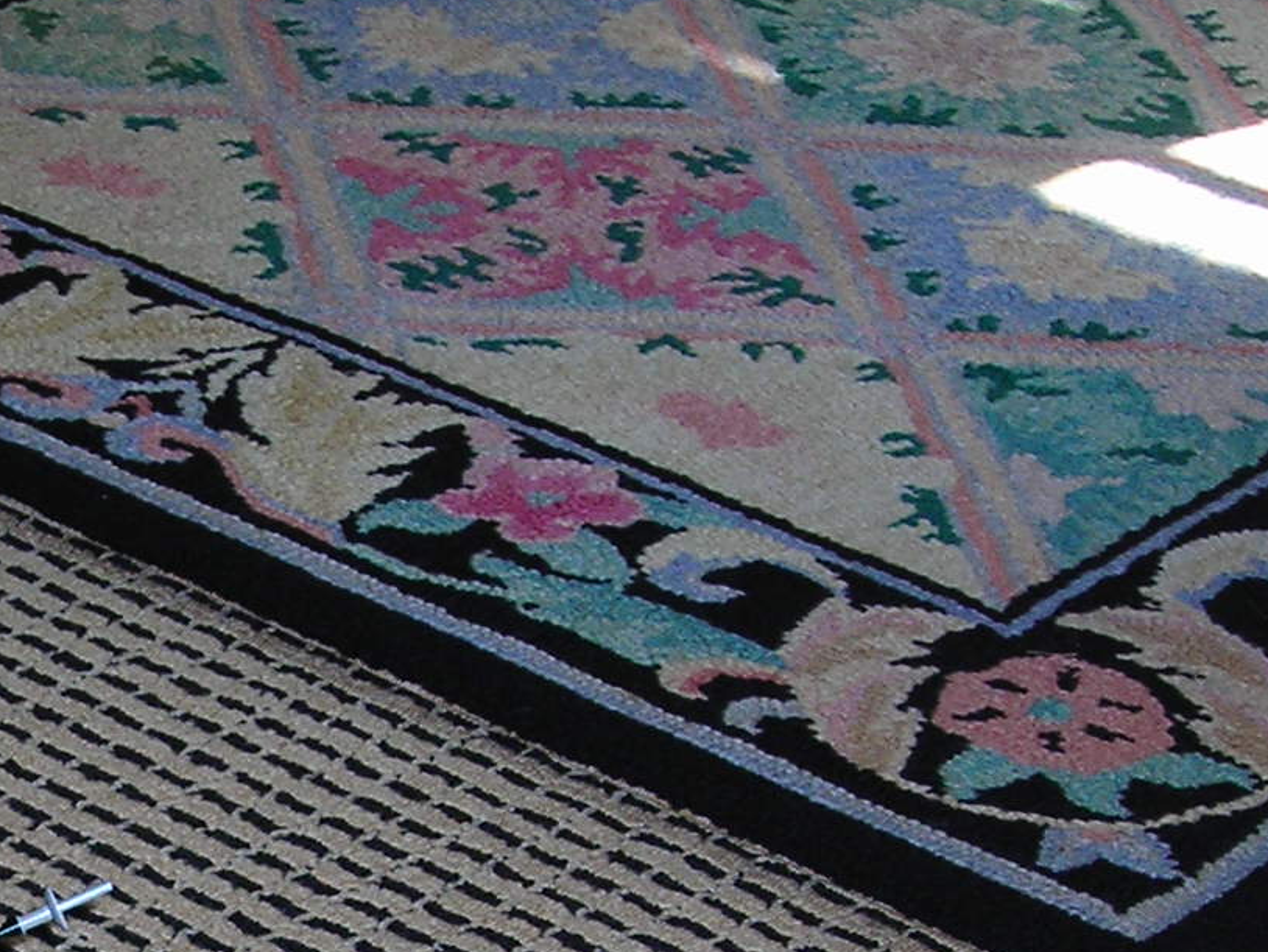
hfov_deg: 15.9
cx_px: -89
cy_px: 1242
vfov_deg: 11.9
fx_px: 4434
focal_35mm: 121
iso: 68
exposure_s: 1/60.1
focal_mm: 6.3
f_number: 3.2
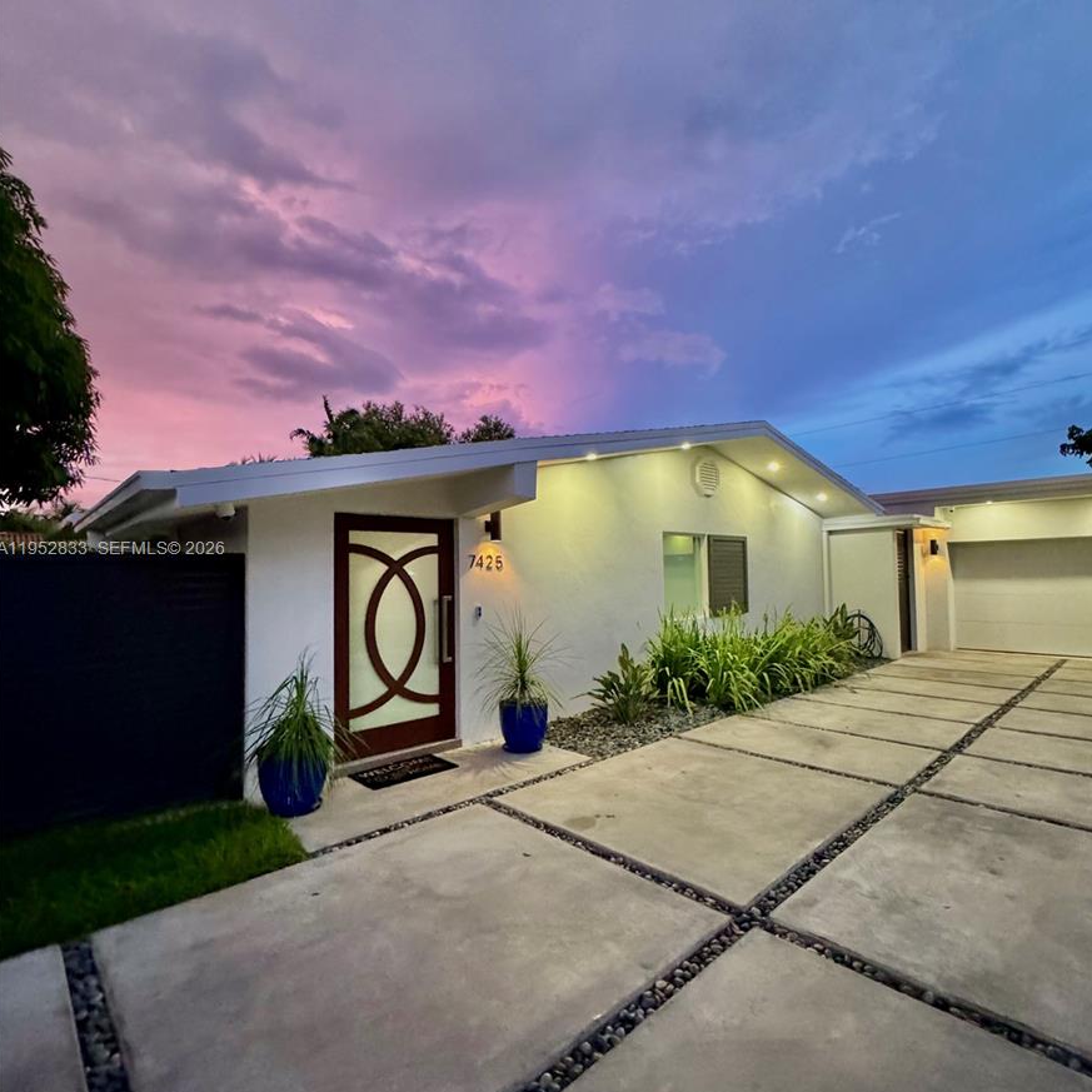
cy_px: 550
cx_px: 557
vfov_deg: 84.0
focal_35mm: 17
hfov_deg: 84.0
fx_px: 607
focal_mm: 2.22
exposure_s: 1/60
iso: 800
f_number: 2.2
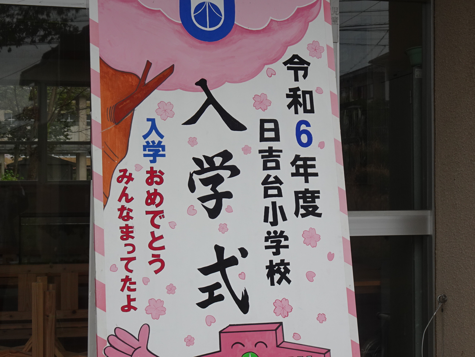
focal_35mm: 62
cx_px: 238
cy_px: 178
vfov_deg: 23.7
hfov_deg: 31.2
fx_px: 851
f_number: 4.5
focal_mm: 9.87
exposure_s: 1/250
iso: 80
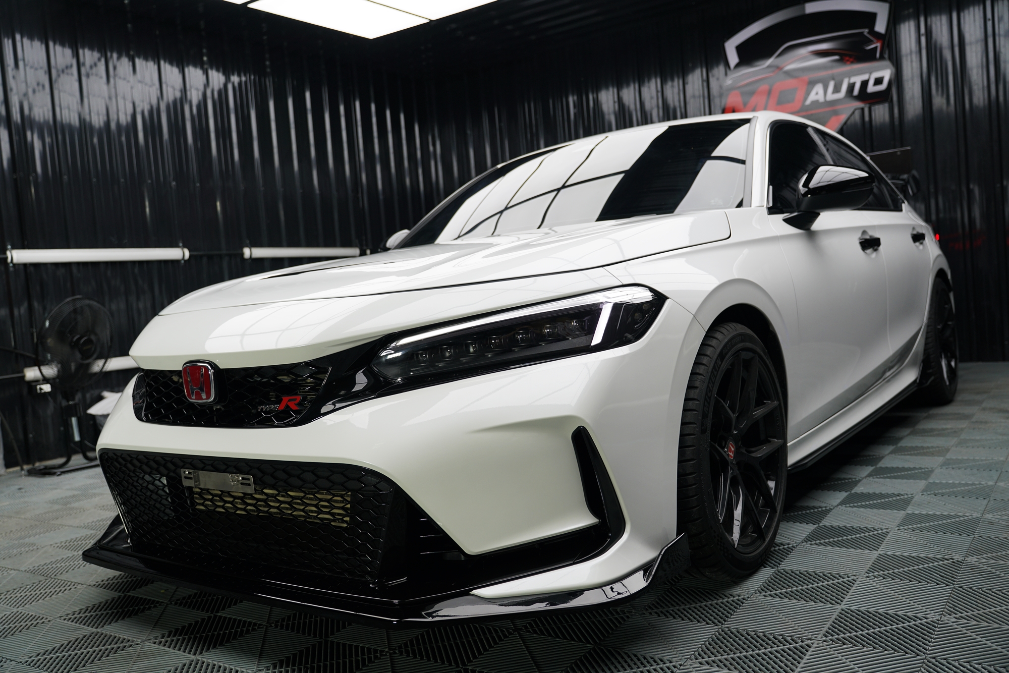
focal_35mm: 31
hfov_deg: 60.3
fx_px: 869
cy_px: 336
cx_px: 504
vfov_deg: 42.3
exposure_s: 1/160
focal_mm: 31
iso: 160
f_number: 4
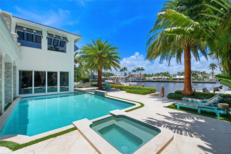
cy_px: 77
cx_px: 116
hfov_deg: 100.4
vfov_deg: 77.3
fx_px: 96
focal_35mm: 15
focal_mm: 15
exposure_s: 1/2000
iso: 160
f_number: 6.3
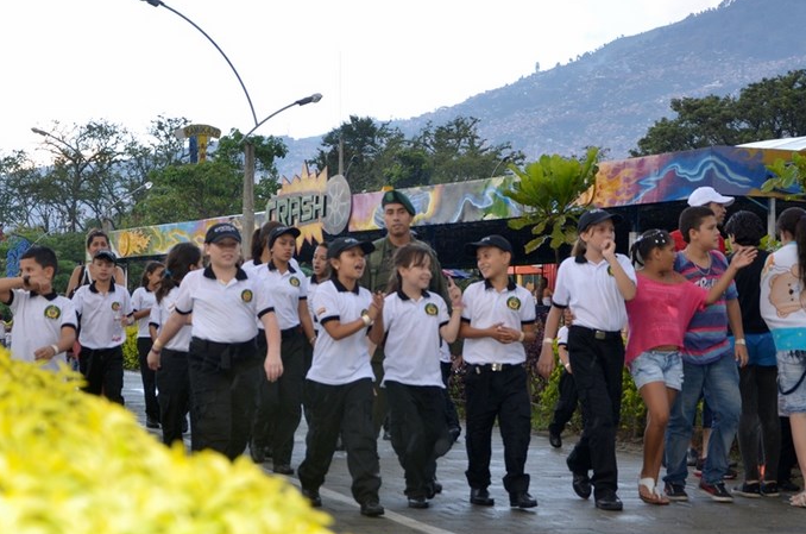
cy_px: 299
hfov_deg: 26.3
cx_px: 325
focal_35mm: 77
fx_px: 1720
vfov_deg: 17.6
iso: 400
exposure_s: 1/250
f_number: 4.5
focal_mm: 40
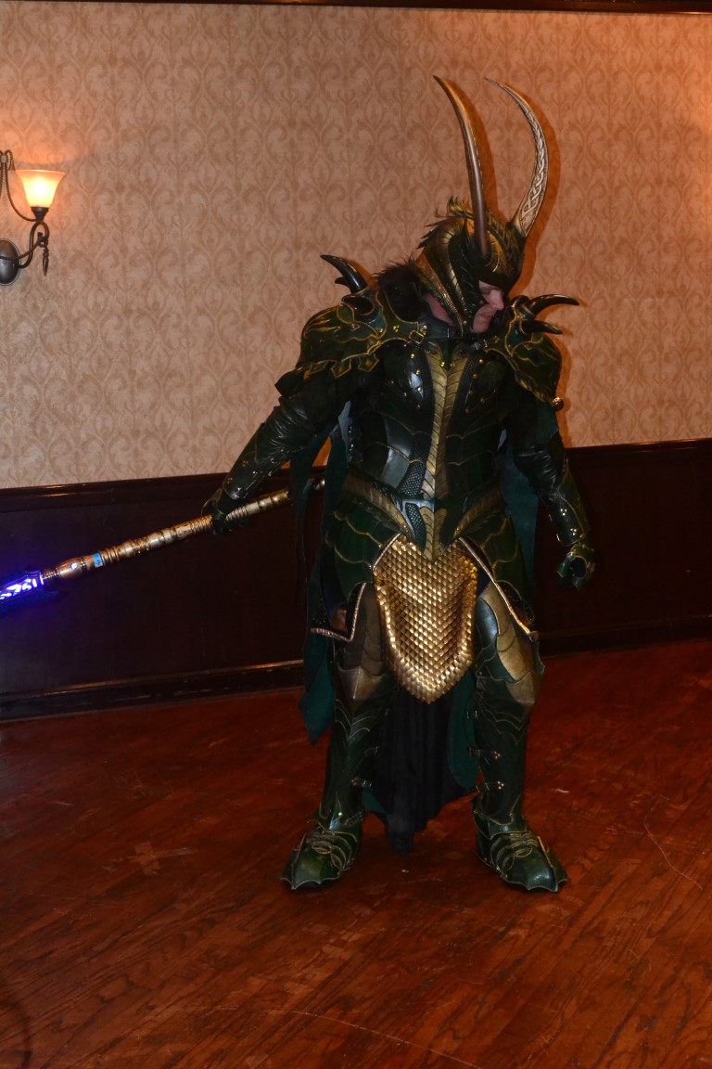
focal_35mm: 48
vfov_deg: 41.1
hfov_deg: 28.1
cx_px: 356
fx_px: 1424
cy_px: 534
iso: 3200
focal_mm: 32
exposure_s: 1/60
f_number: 7.1
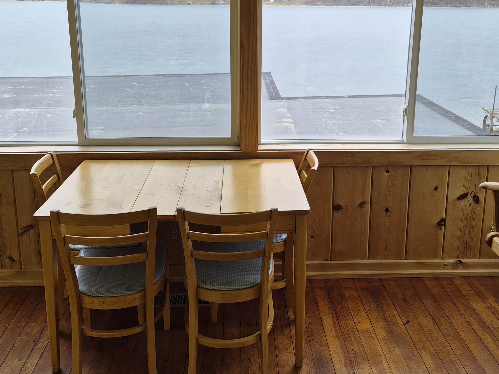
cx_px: 256
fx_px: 519
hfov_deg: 51.4
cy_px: 130
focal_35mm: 36
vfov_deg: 39.3
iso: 32
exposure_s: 1/180
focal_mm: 5.4
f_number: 1.8
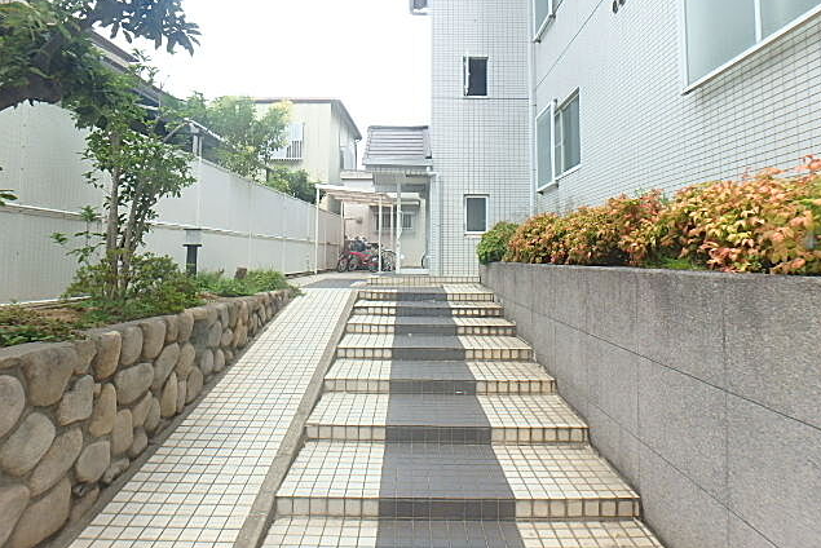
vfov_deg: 57.1
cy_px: 240
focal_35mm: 22
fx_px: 502
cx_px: 412
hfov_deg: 78.6
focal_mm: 3.7
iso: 125
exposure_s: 1/200
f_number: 6
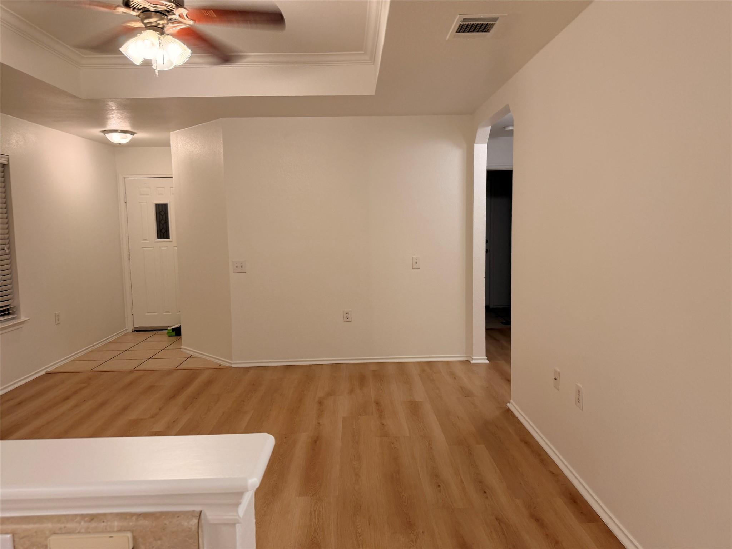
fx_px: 508
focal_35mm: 24
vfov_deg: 56.8
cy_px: 274
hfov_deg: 71.6
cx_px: 366
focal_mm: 6.76
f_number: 1.78
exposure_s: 1/60
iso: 125
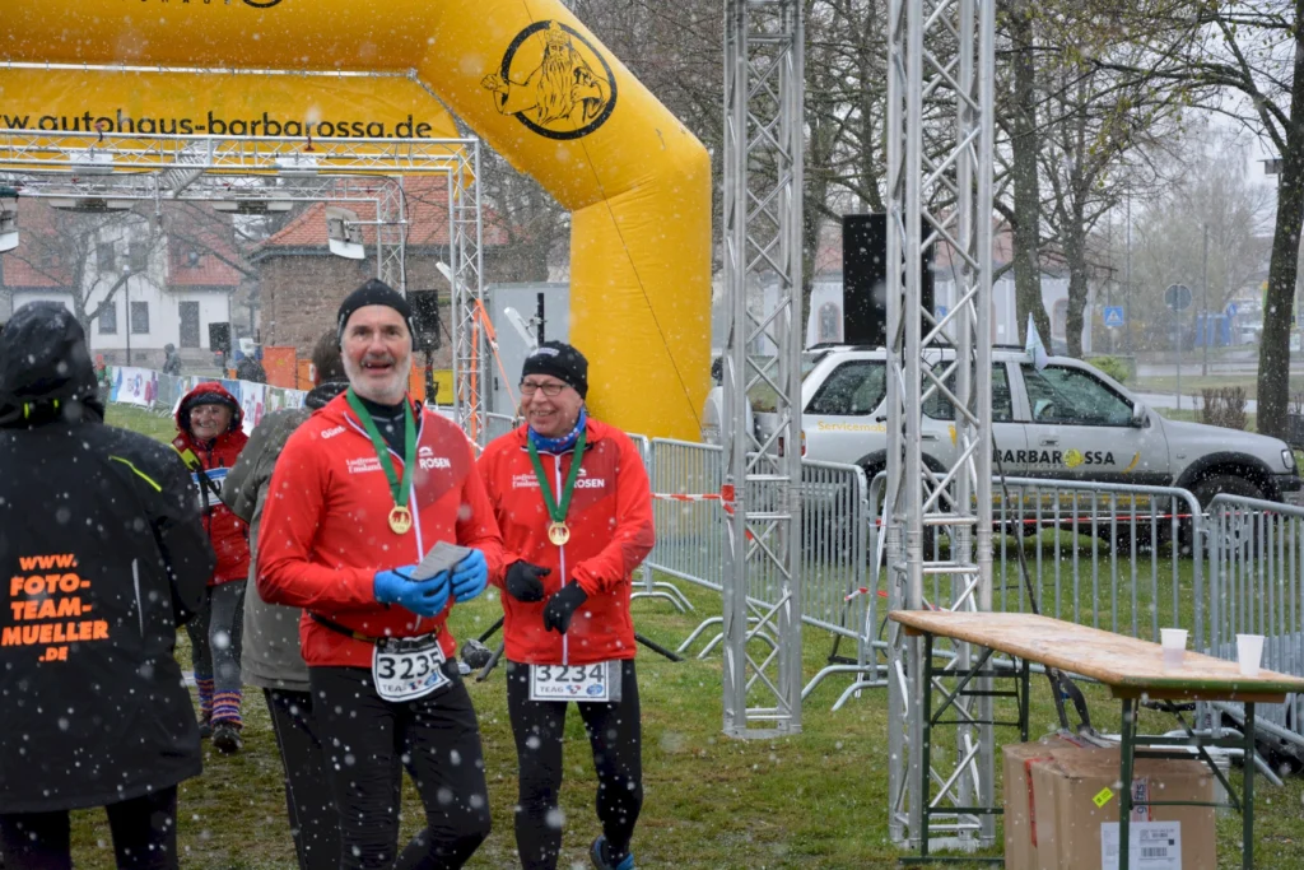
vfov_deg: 17.5
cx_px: 652
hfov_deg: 26.0
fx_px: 2826
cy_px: 435
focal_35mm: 78
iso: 1600
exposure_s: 1/500
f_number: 5
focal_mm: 52
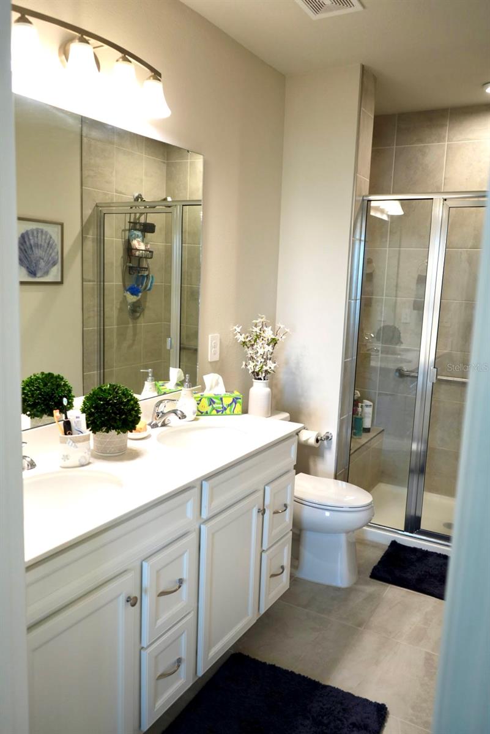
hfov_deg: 46.4
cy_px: 367
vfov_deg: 65.5
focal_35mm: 28
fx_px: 571
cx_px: 245
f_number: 4
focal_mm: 28
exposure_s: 1/160
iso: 800
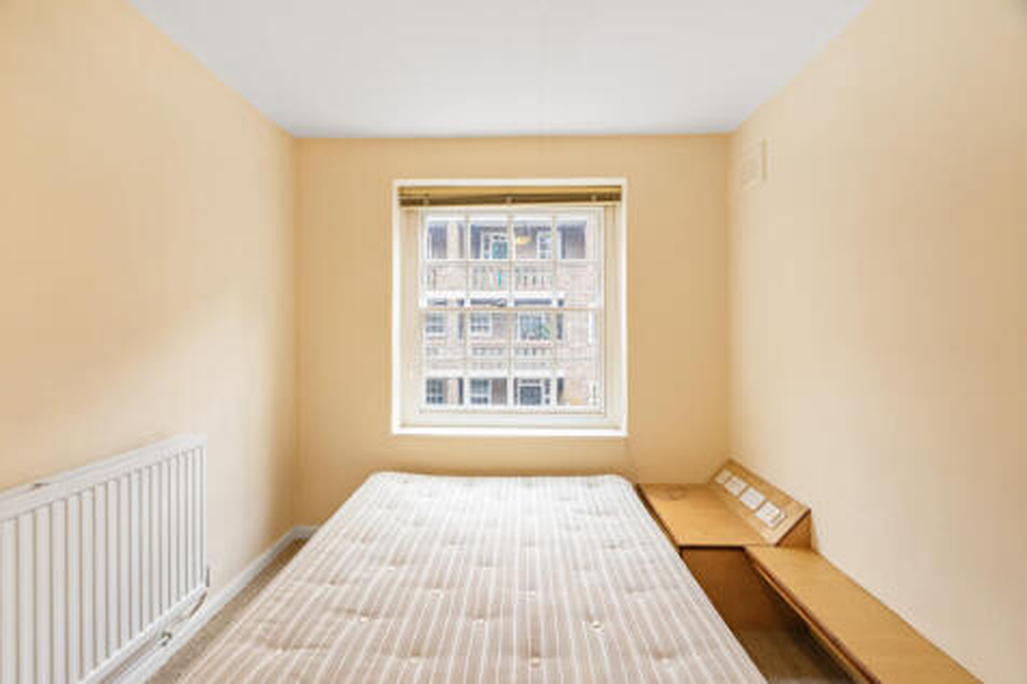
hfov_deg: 96.8
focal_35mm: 16
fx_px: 456
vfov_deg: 73.7
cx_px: 514
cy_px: 342
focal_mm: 16
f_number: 8
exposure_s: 1/250
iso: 1000
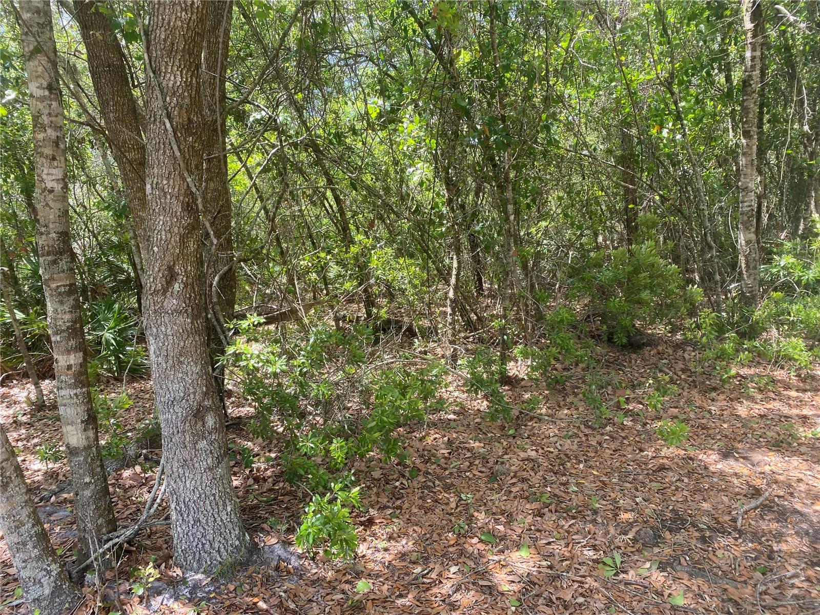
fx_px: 616
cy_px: 308
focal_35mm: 26
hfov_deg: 67.3
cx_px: 410
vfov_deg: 53.1
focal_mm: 4.25
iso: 32
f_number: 1.8
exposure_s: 1/129
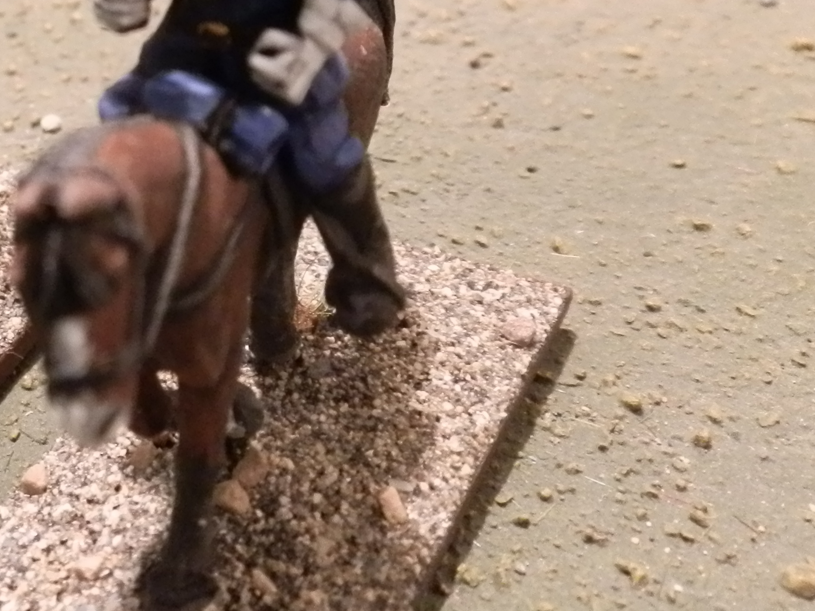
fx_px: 1366
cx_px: -16
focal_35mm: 58
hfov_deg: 30.7
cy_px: 70
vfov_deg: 24.6
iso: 400
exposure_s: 1/25
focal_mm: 5
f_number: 3.1
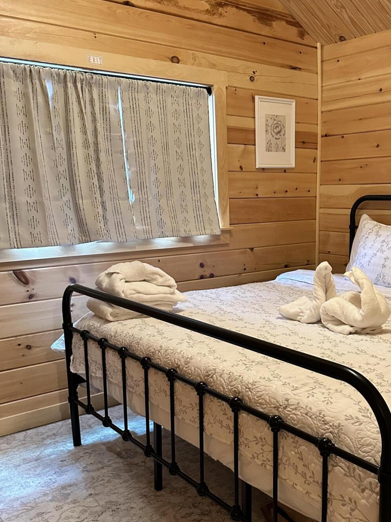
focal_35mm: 36
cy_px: 296
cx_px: 278
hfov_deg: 38.9
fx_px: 542
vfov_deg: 51.2
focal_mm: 6.86
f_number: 1.78
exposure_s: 1/60
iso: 800
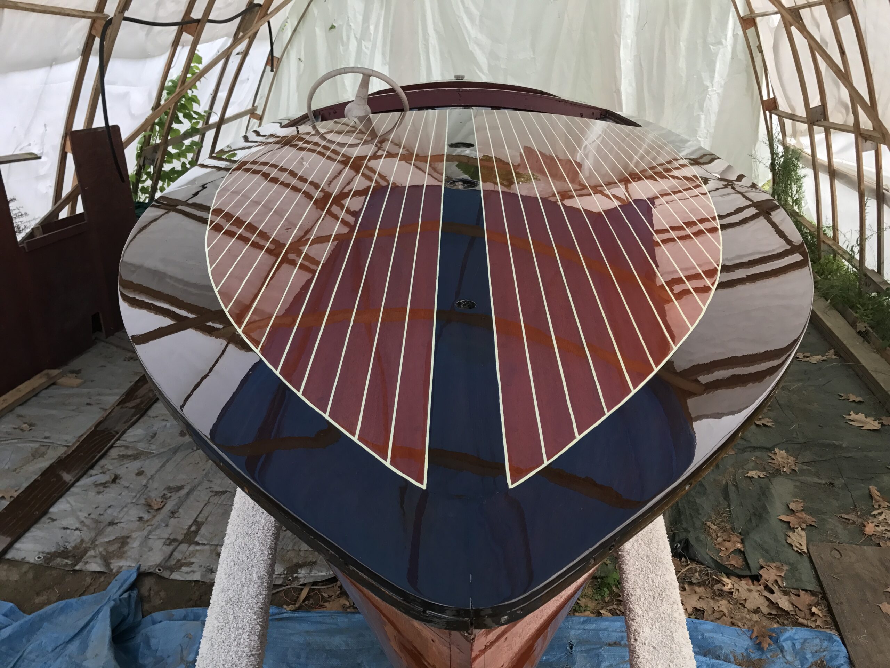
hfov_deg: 63.4
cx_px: 445
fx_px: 720
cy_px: 334
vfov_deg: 49.7
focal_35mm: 28
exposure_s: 1/120
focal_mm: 3.99
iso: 32
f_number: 1.8
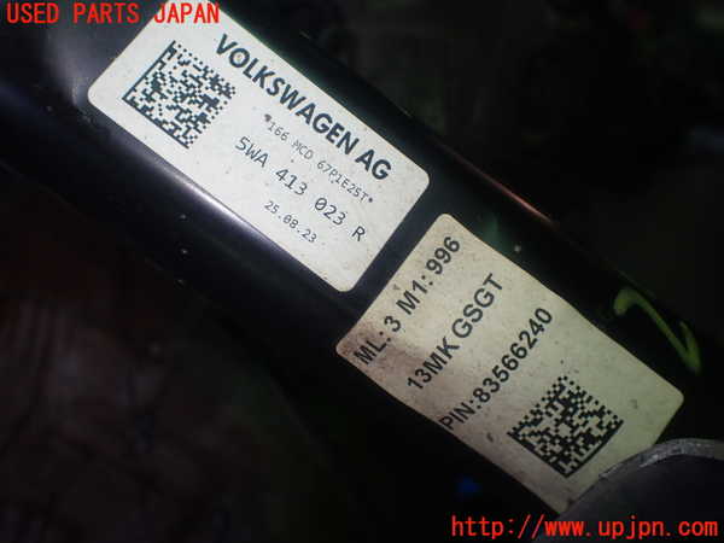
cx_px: 362
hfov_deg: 60.0
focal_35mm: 30
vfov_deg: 46.8
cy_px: 272
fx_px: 627
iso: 200
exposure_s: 1/125
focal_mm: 5.4
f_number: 2.3
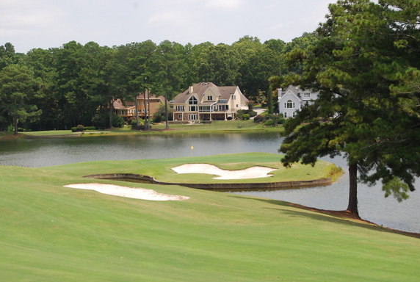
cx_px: 203
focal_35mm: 87
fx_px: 1012
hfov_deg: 23.5
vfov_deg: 15.9
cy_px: 141
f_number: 8
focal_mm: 55
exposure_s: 1/1500
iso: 1000
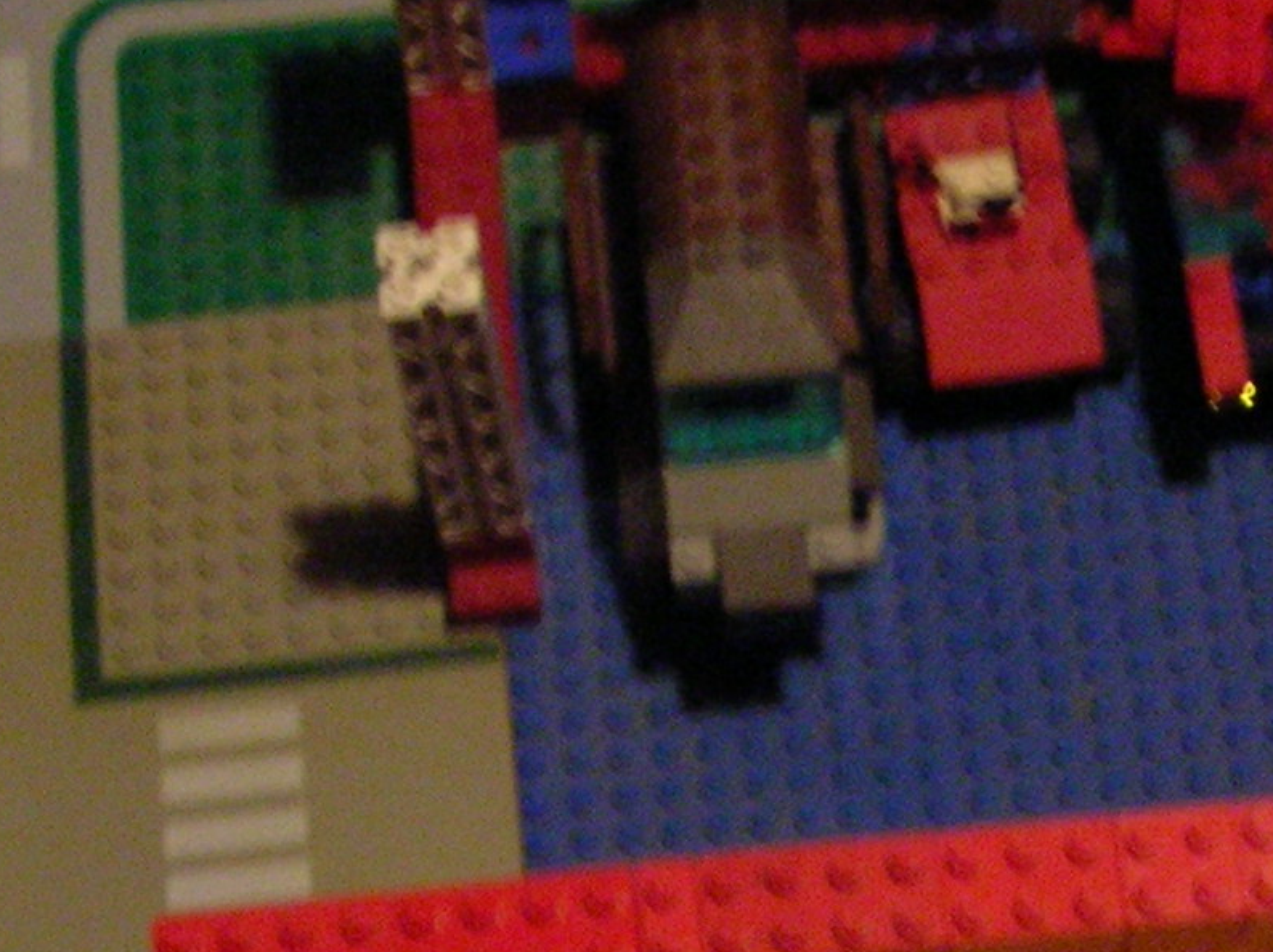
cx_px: 1328
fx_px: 3710
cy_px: 1137
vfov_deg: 14.2
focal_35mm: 101
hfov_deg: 18.8
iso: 200
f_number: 2.8
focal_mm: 5.8
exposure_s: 1/4.5
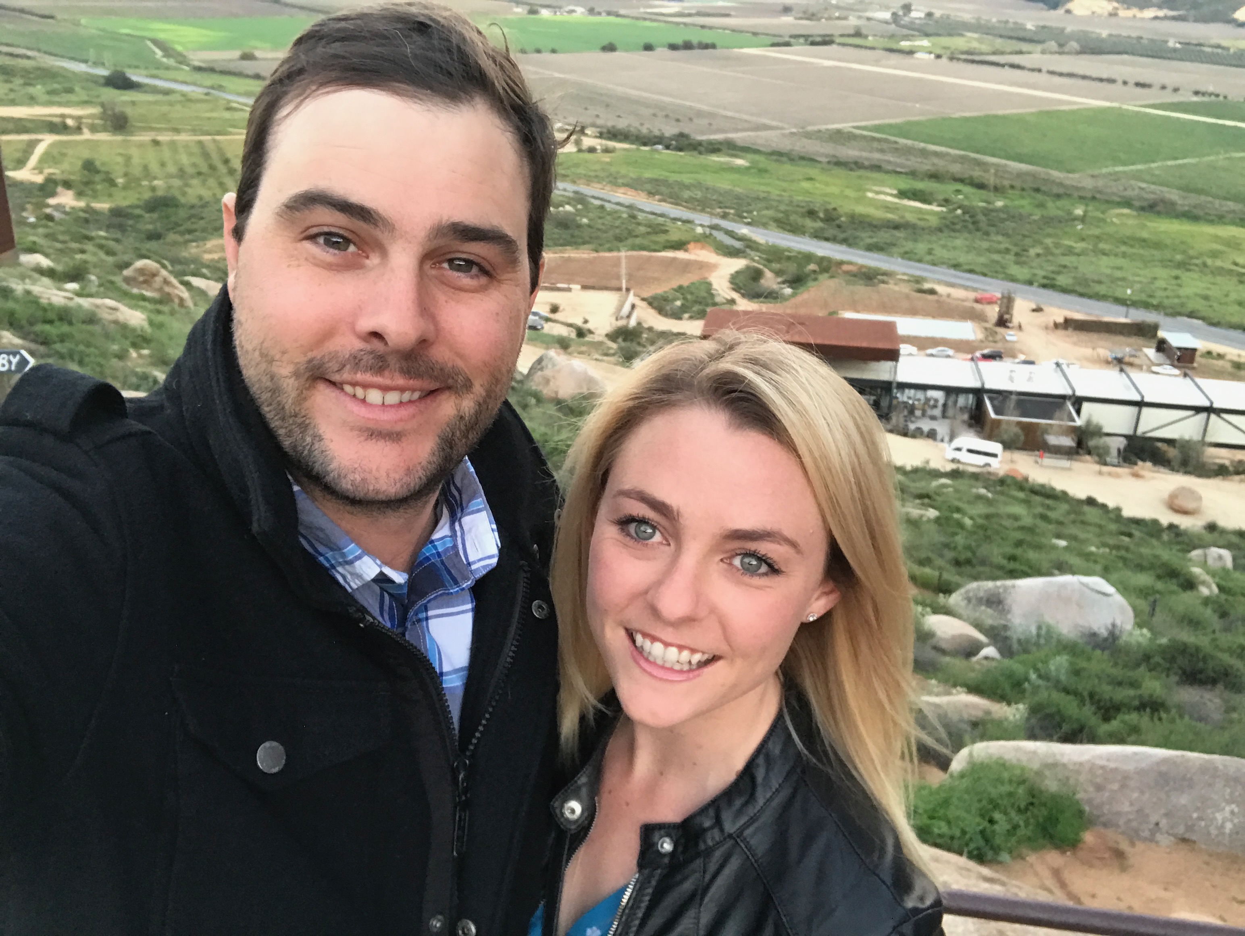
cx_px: 622
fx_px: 1152
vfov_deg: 44.2
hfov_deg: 56.8
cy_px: 468
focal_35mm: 32
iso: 64
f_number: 2.2
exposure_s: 1/30
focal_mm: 2.87
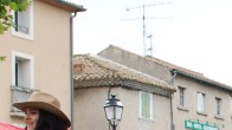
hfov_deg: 16.0
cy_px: 260
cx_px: 282
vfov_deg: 8.9
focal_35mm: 129
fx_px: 793
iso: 100
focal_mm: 18
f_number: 5.6
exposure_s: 1/125
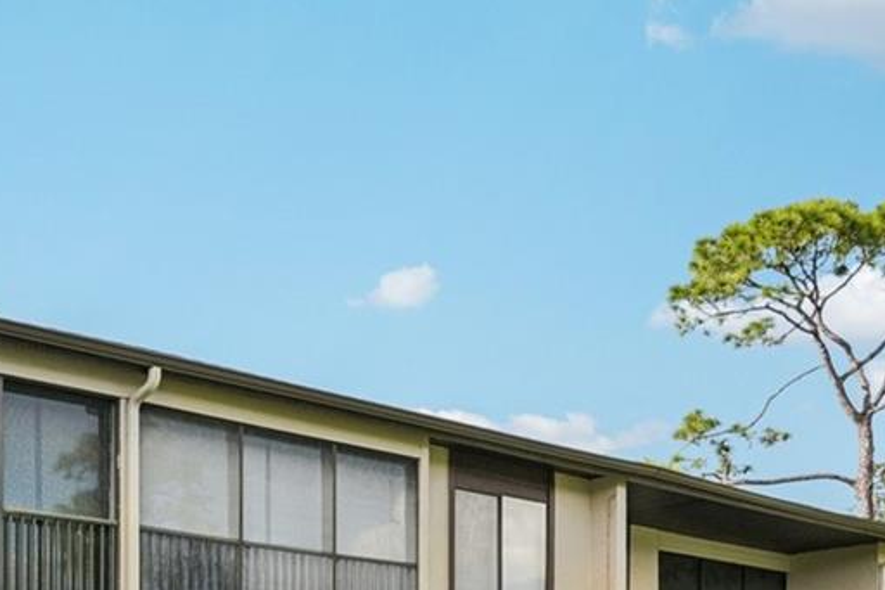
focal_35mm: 50
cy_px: 782
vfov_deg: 23.6
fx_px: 1229
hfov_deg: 36.4
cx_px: 43
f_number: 8
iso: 400
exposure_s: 1/320
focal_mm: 16
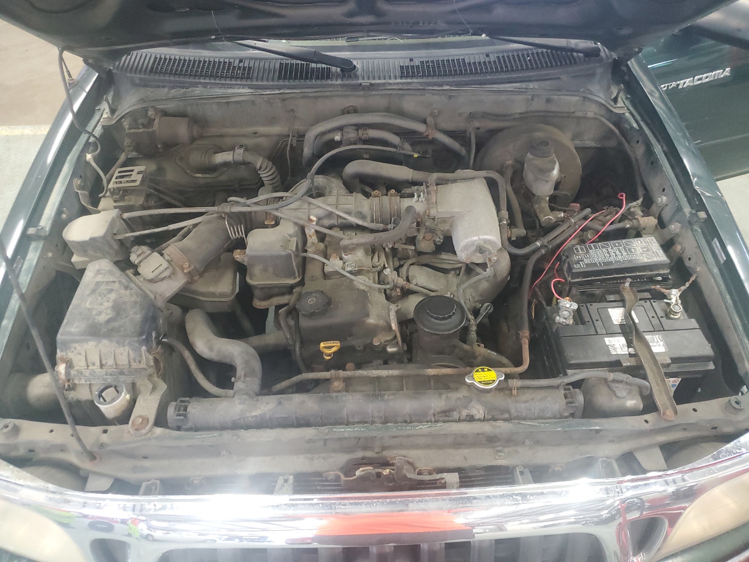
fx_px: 563
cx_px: 374
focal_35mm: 26
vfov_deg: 53.1
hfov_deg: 67.3
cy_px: 281
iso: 337
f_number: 1.5
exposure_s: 1/30
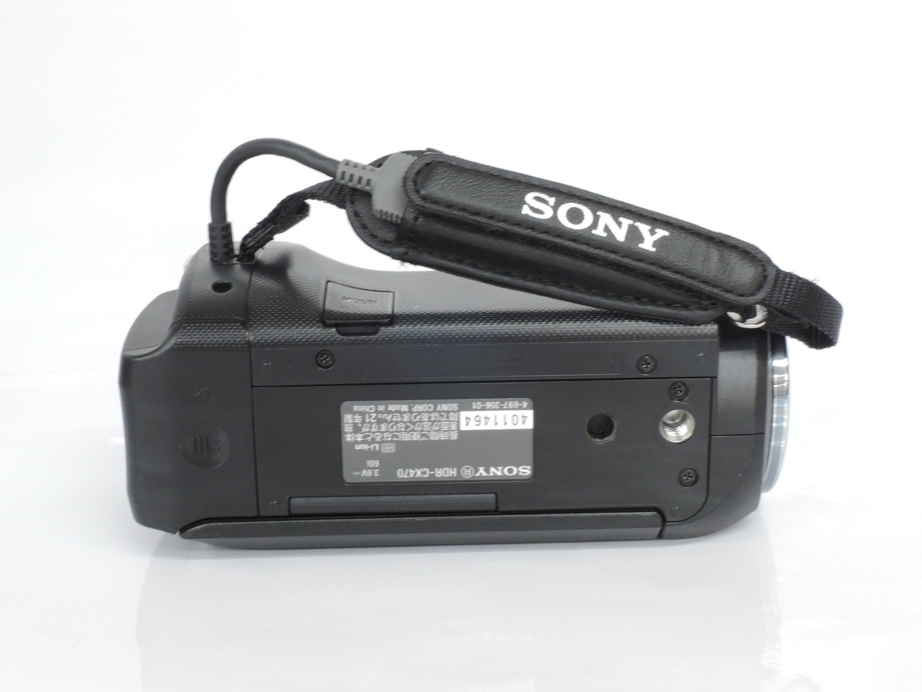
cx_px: 461
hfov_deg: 32.2
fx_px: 1598
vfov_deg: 24.4
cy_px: 346
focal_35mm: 60
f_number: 7.3
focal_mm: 12.8
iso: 800
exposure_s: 1/13
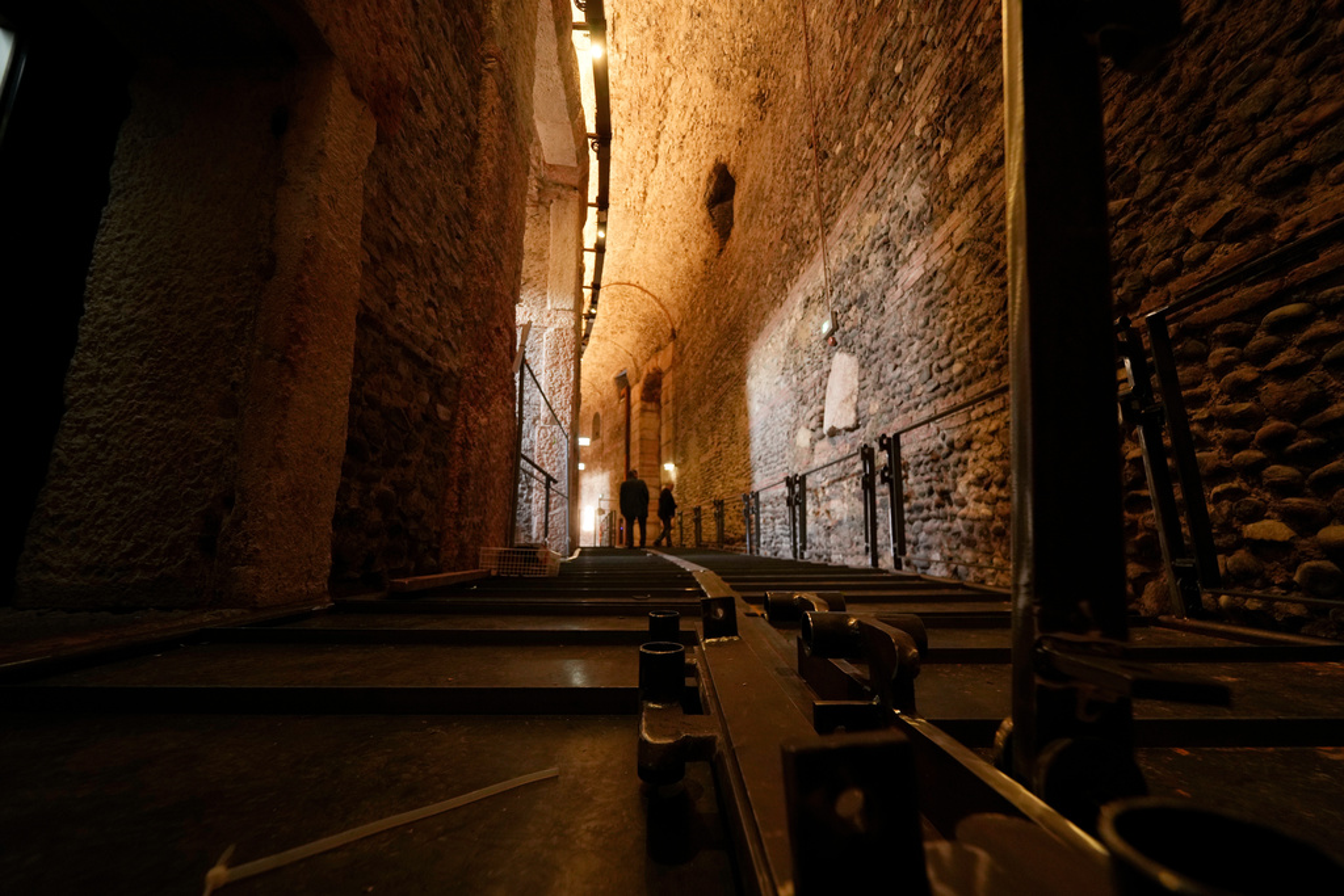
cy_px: 448
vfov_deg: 90.0
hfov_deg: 112.6
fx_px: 448
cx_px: 672
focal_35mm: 12
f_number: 4.5
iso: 1000
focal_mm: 12
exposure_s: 1/30
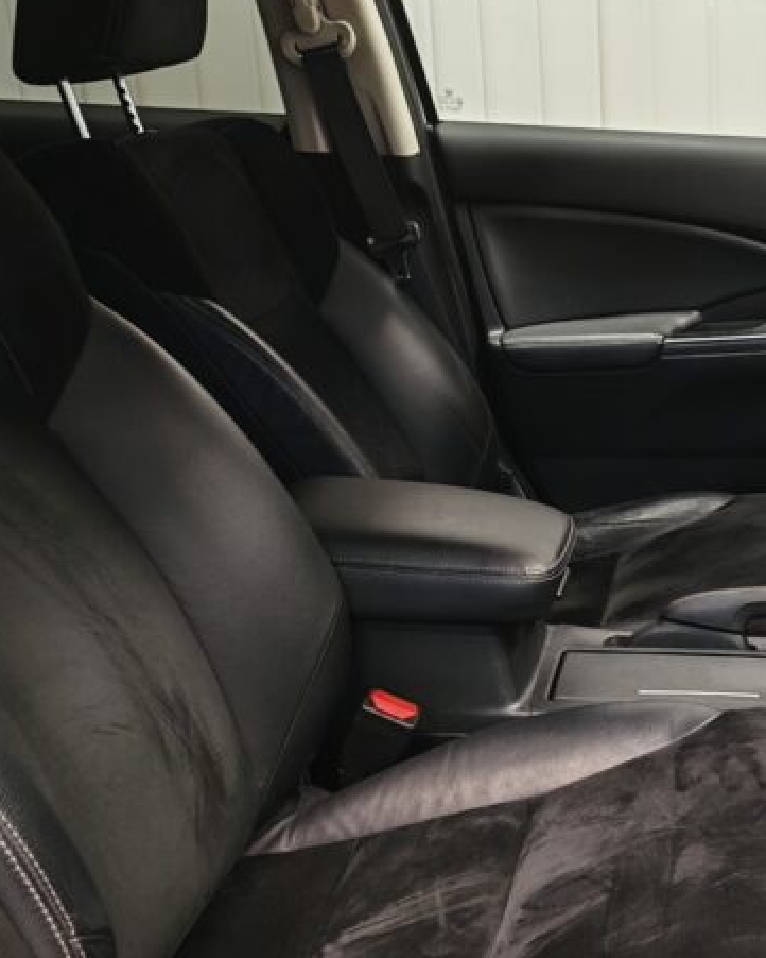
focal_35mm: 51
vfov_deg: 36.5
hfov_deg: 27.9
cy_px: 584
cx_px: 770
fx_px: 1445
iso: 200
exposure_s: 1/50
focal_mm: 5.4
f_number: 1.6
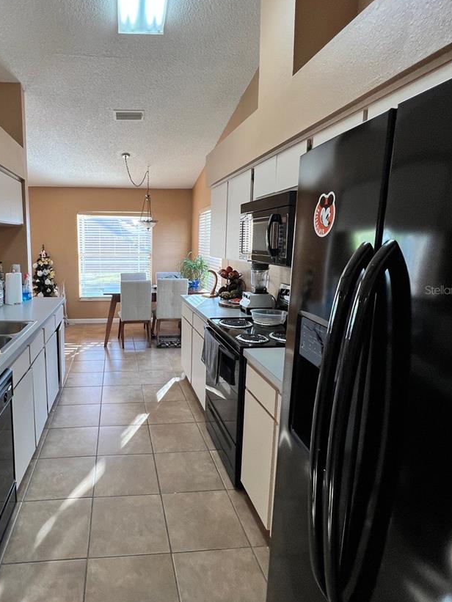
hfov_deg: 66.6
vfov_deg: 84.6
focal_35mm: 19
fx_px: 331
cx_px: 147
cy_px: 290
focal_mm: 1.57
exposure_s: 1/120
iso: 100
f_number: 1.8
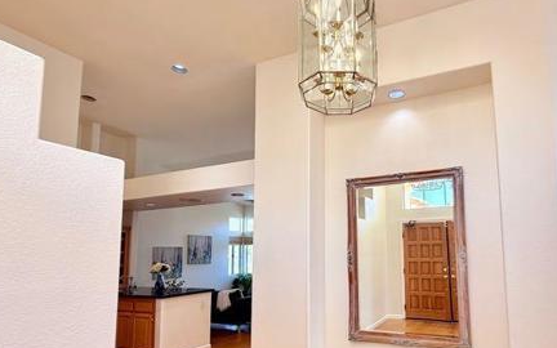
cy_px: 220
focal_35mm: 22
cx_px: 355
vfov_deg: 54.4
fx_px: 334
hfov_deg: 77.9
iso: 80
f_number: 2.2
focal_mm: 2.22
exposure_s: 1/120
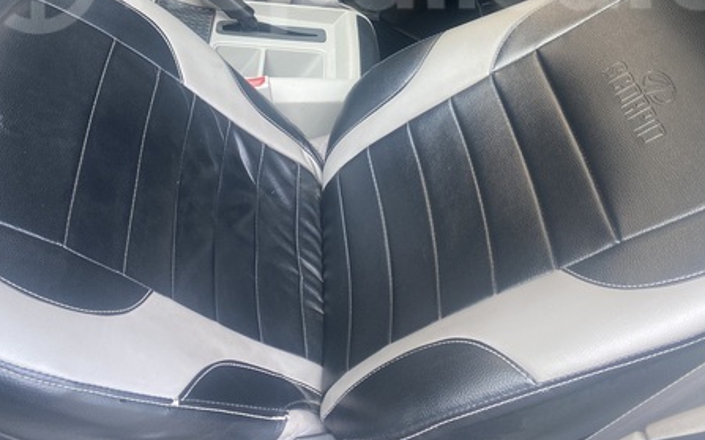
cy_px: -28
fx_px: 711
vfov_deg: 31.1
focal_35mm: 37
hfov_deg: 52.8
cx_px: 352
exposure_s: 1/121
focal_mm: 4.25
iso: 100
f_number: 1.8
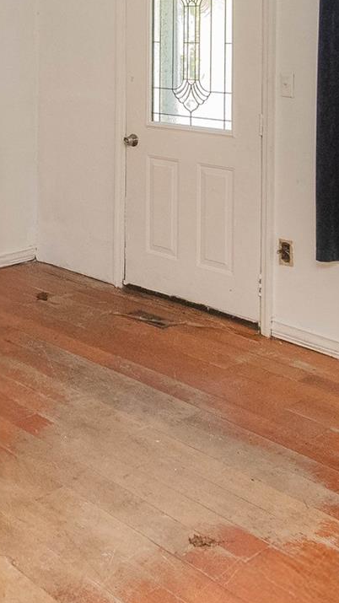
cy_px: 134
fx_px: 719
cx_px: 60
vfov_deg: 43.6
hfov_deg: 26.0
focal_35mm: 45
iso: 2800
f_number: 5.6
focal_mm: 10
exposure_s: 1/60
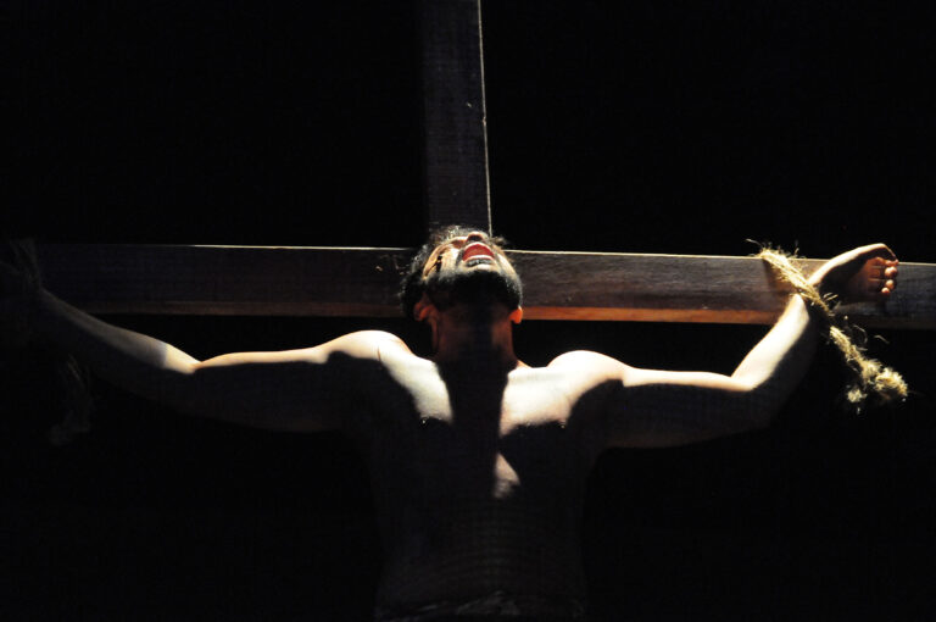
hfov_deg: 13.7
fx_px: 3895
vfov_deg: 9.1
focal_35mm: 150
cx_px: 468
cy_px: 311
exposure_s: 1/160
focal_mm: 100
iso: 5000
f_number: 5.6
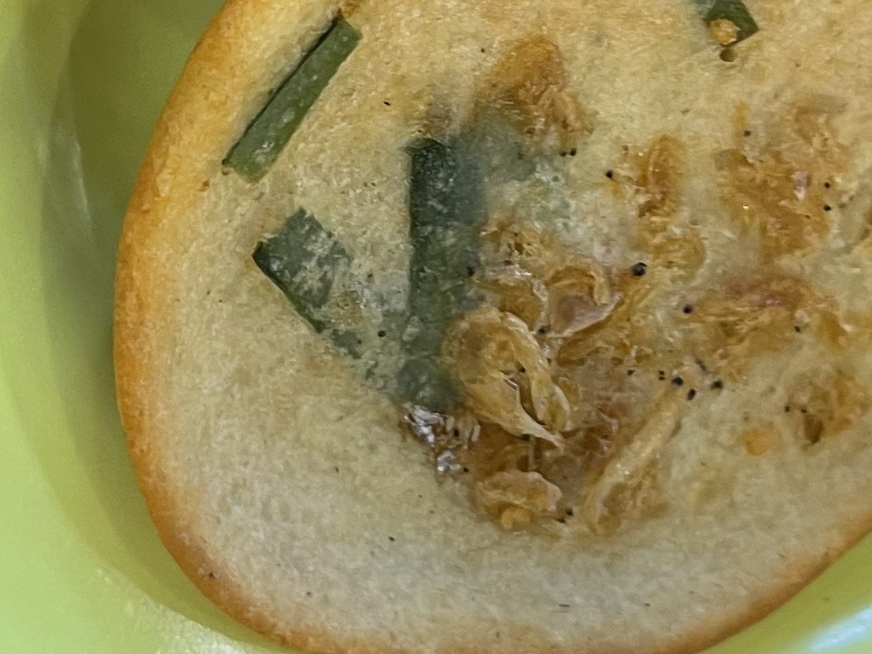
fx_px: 2292
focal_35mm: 91
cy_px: -27
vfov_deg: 15.9
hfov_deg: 21.5
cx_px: 349
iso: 80
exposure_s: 1/50
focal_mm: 5.1
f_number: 1.6
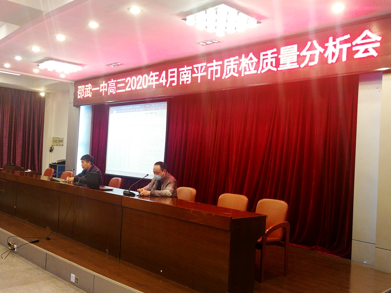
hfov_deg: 56.8
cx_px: 196
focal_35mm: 32
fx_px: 361
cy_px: 146
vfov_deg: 44.2
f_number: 2.2
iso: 250
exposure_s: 1/30
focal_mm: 3.95
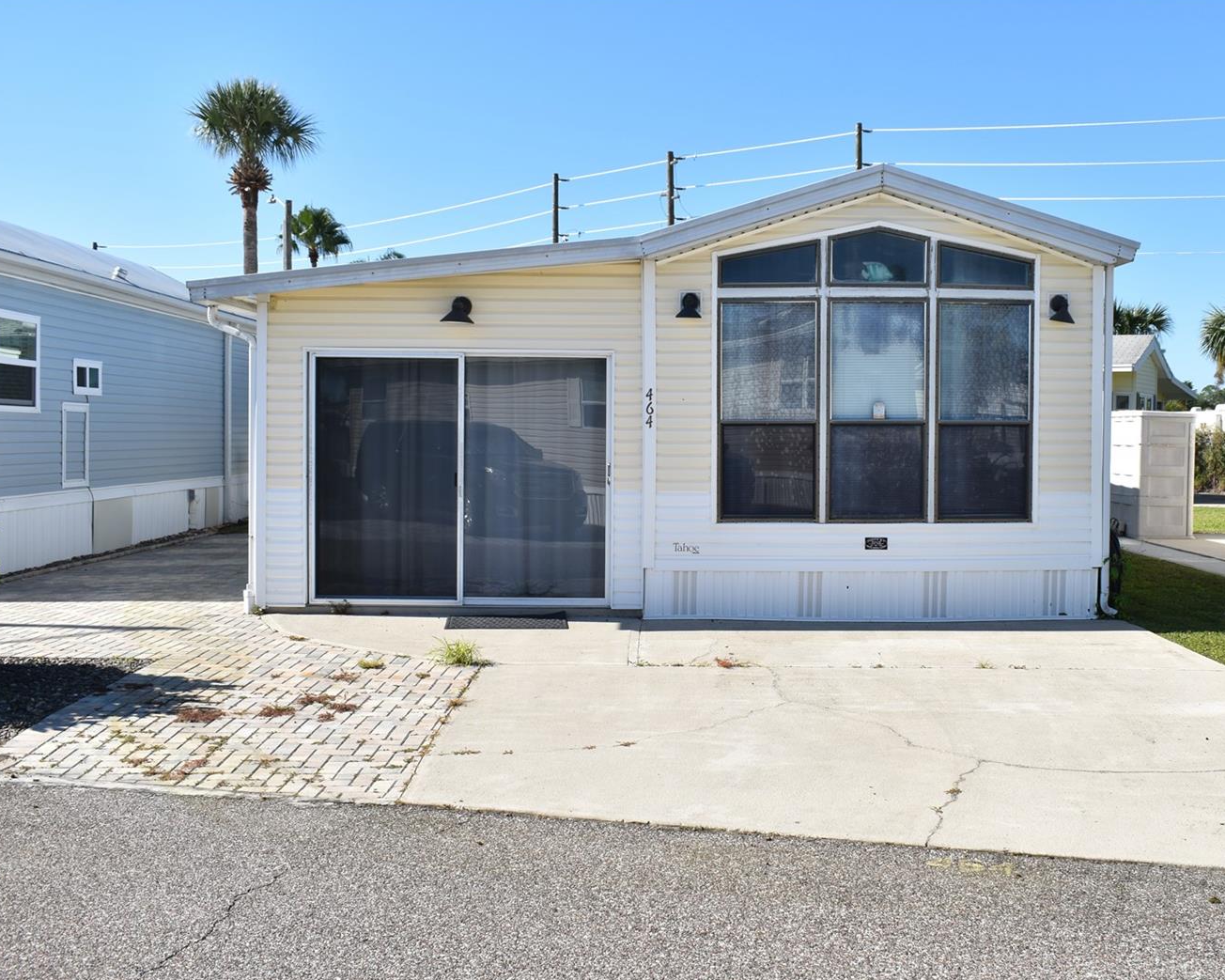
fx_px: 1378
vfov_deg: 39.2
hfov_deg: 47.7
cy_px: 493
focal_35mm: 38
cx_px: 725
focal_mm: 22
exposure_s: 1/250
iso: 100
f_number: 8
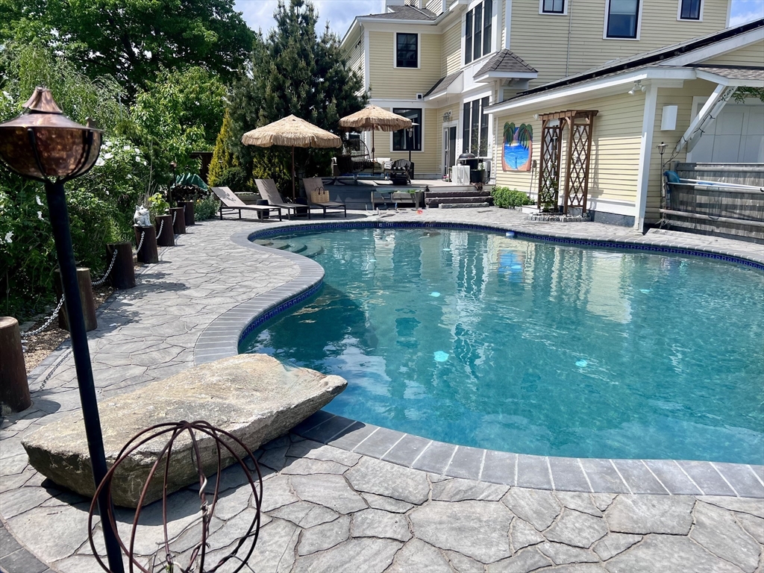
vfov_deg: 53.1
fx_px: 574
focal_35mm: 26
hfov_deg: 67.3
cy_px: 286
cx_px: 382
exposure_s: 1/4831
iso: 50
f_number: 1.5
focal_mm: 5.7
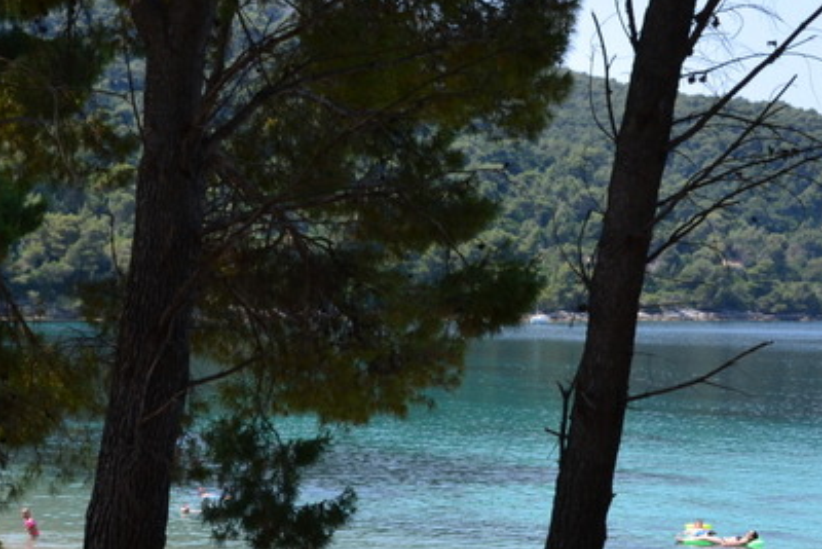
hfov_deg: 28.0
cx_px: 464
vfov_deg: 18.9
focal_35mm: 72
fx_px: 1645
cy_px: 294
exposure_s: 1/250
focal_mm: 24
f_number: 10
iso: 400
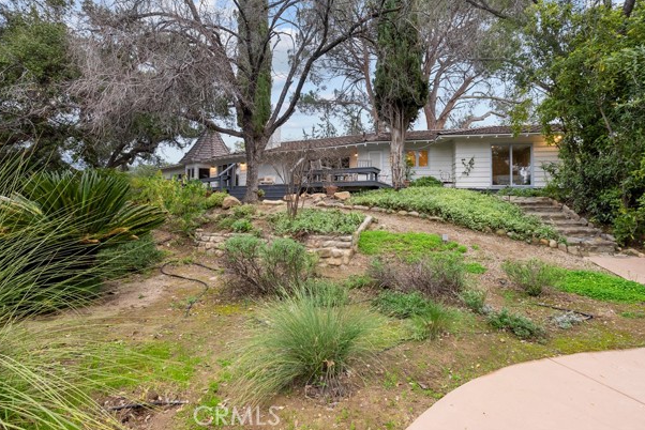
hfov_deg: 93.2
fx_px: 305
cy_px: 203
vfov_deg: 70.4
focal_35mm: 17
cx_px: 327
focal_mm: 16
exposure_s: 1/80
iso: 1250
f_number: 8
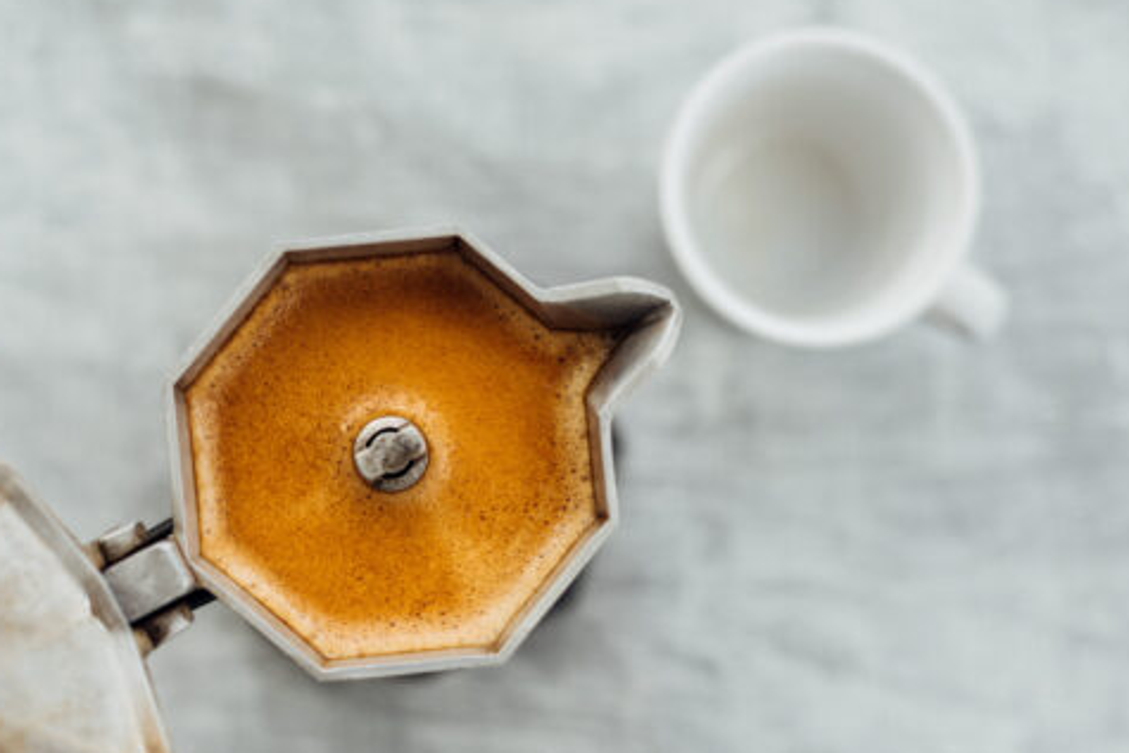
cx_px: 469
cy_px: 461
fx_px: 1976
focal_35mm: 63
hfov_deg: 31.8
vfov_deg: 21.5
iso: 50
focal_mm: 50
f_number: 3.2
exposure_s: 1/60
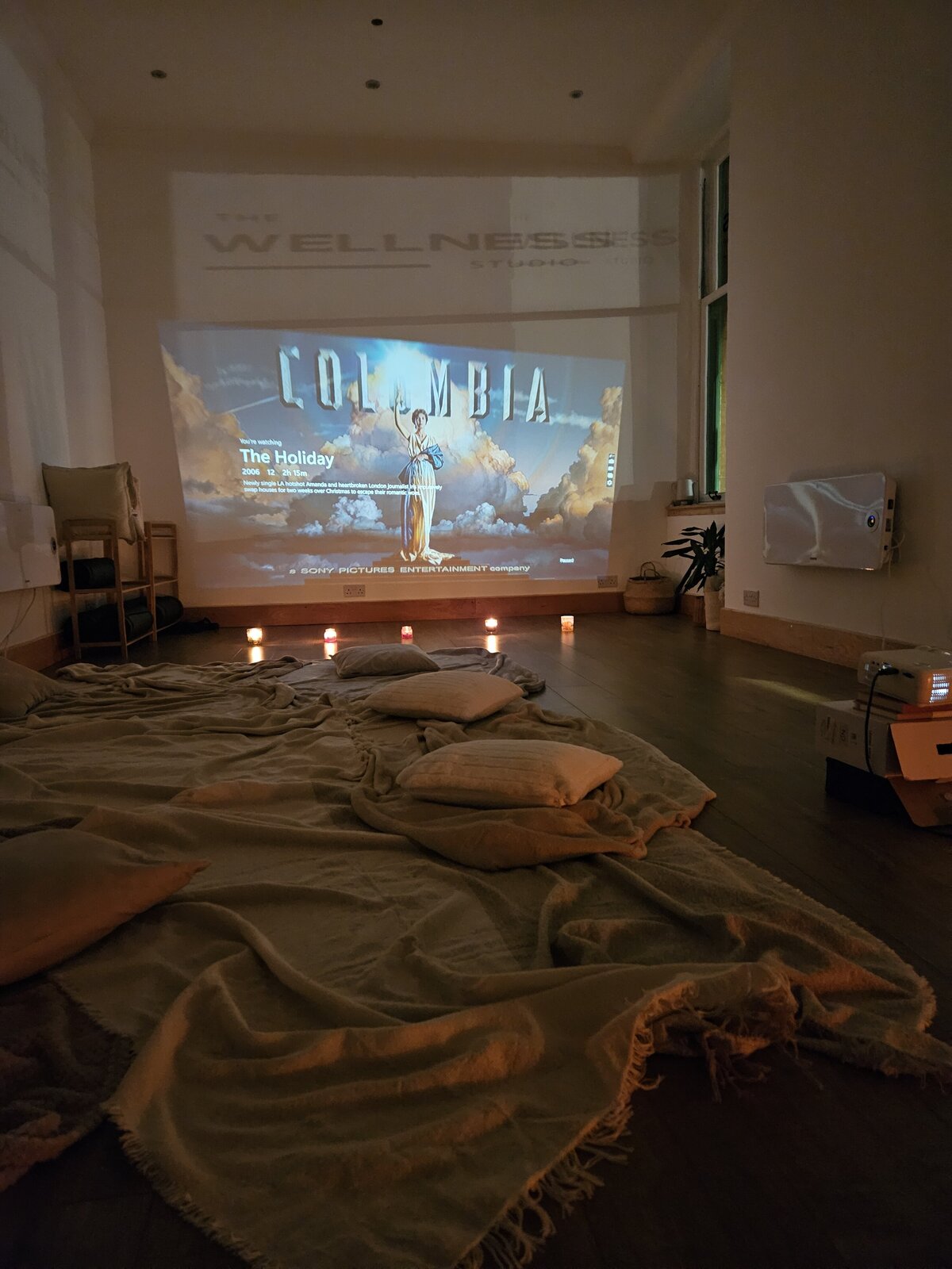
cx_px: 476
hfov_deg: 58.9
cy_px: 634
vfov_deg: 73.9
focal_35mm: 23
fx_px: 843
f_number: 1.8
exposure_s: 1/25
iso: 1600
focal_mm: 5.4
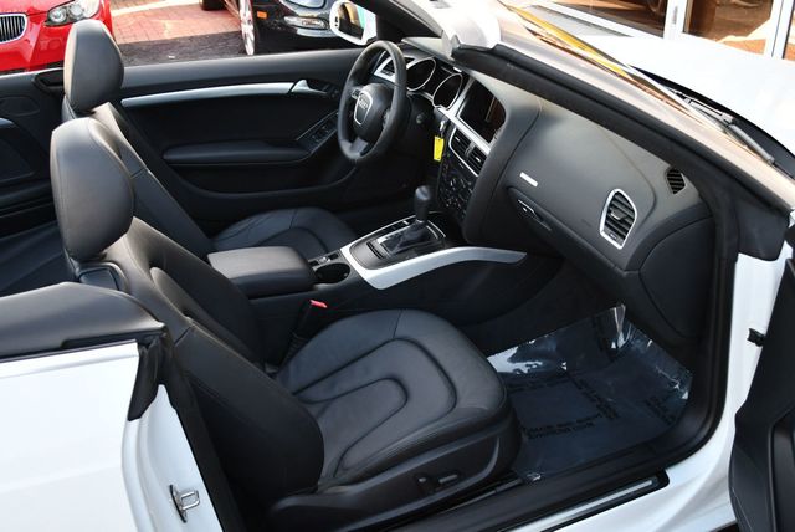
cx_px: 398
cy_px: 266
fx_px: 796
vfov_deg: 36.9
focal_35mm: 36
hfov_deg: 53.1
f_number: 3.5
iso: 400
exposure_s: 1/250
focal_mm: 18
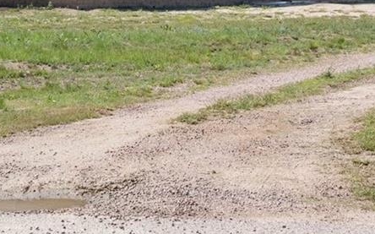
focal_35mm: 158
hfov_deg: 13.1
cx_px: 345
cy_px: -85
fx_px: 1614
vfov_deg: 8.2
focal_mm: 43
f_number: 7.1
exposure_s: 1/1250
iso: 800
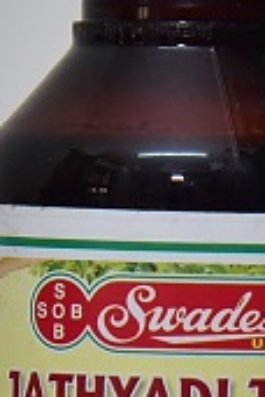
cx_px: 198
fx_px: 4085
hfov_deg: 3.7
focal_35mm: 370
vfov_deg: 5.6
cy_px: 360
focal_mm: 120
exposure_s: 1/160
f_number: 5.6
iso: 1600
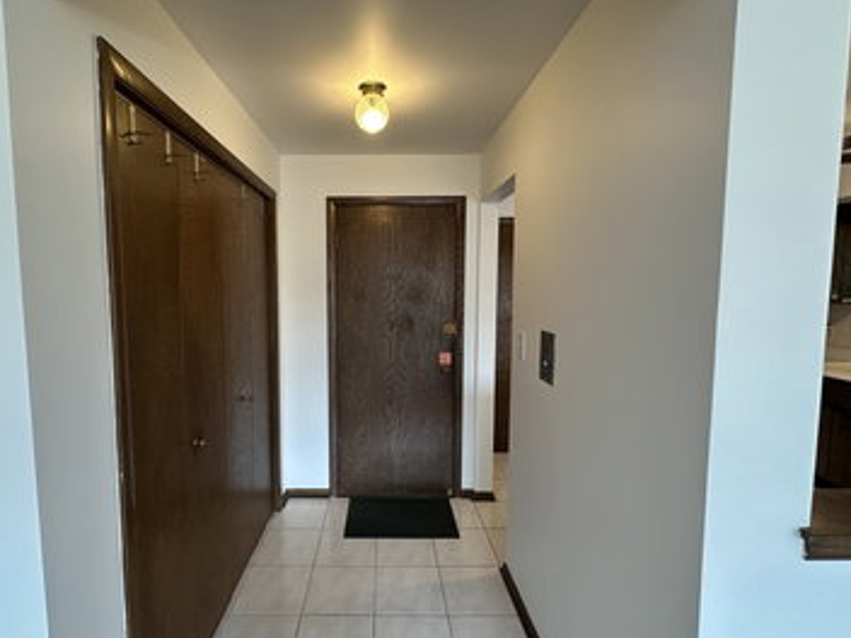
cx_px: 381
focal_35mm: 17
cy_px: 321
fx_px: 418
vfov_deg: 74.7
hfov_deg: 90.7
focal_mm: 2.22
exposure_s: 1/120
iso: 250
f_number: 2.2
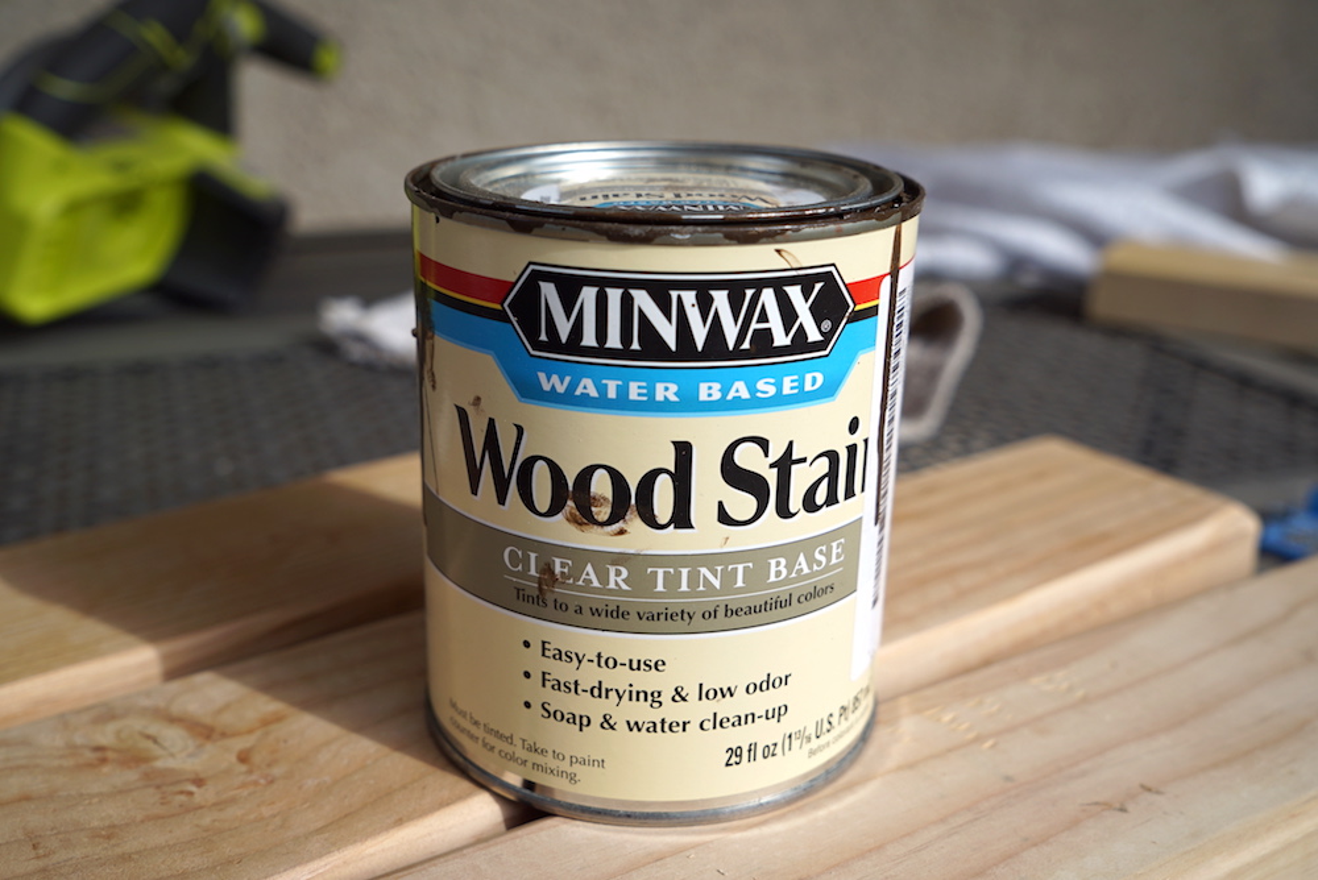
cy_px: 440
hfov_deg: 54.4
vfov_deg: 37.9
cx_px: 659
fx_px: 1282
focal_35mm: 35
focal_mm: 35
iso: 100
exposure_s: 1/350
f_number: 5.6
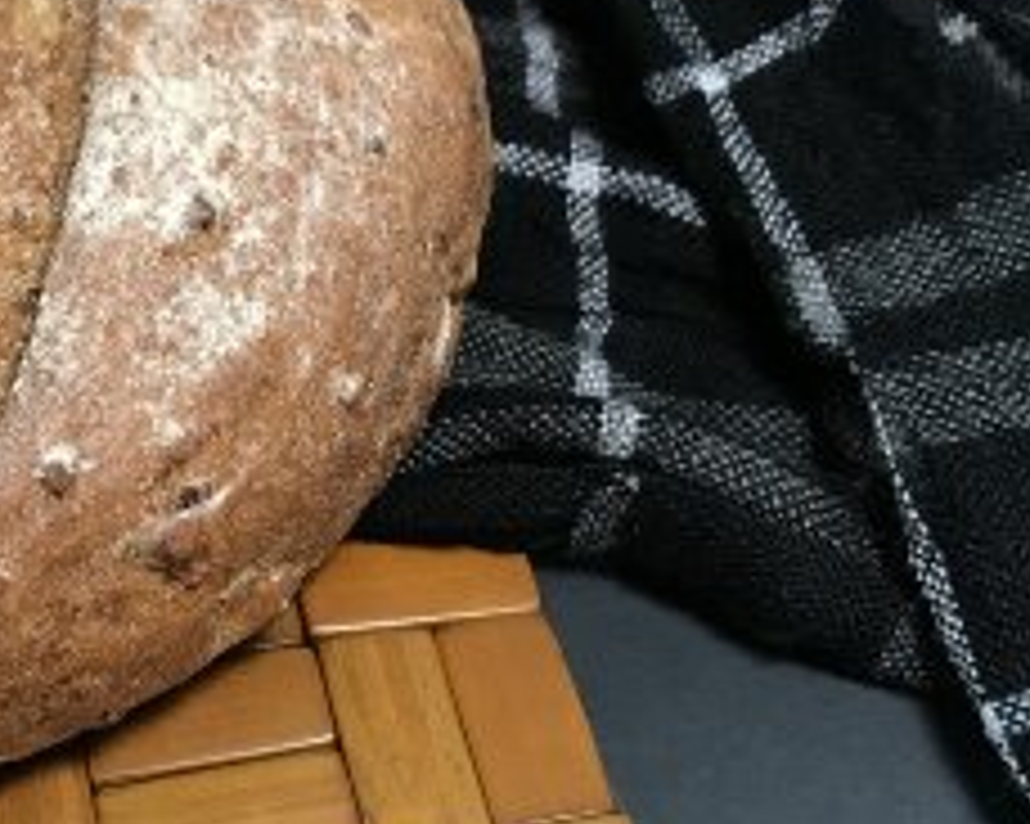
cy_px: 462
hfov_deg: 25.3
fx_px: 2224
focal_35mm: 73
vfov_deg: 21.0
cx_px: 112
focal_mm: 3.99
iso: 40
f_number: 1.8
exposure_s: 1/20
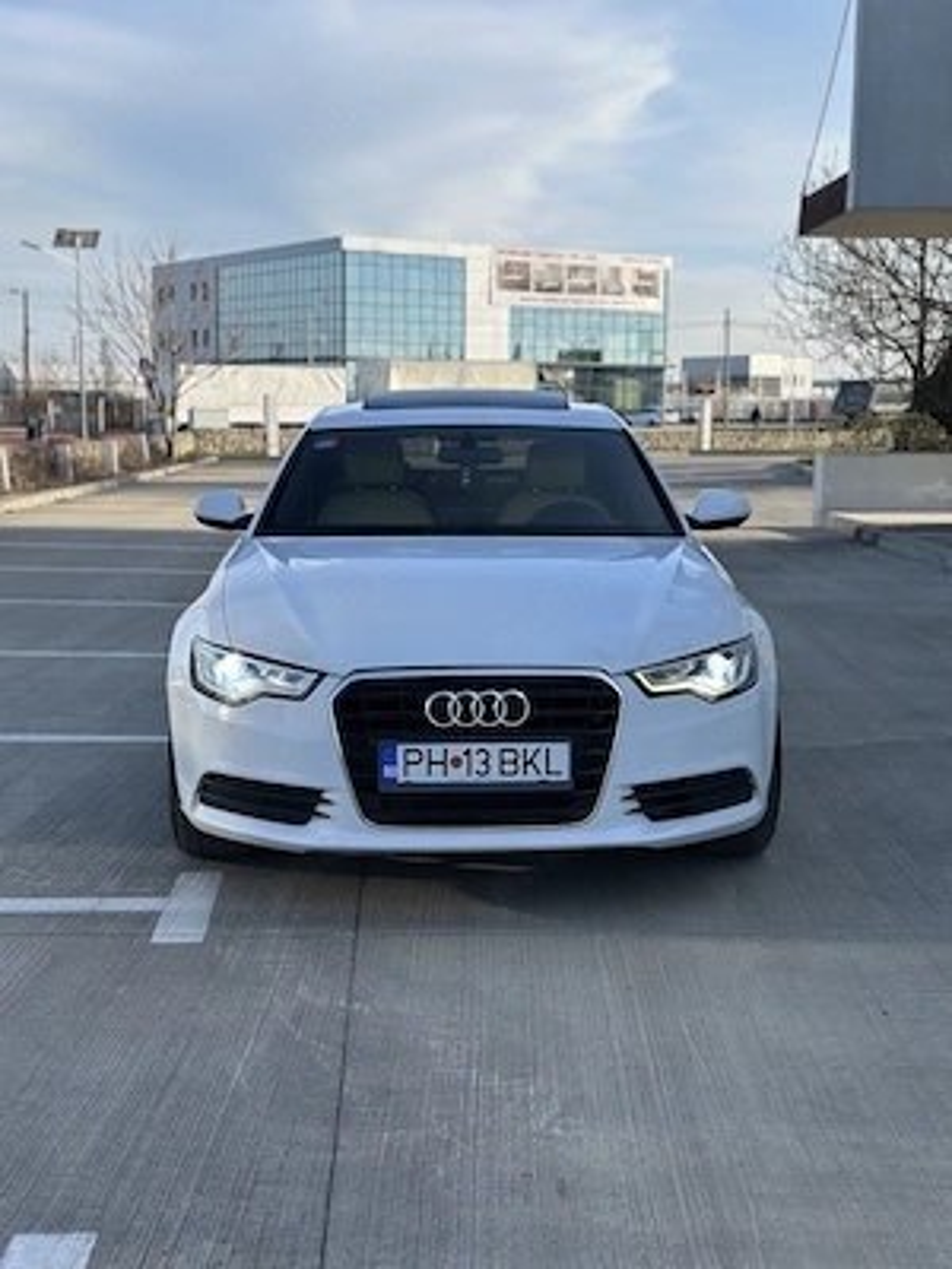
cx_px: 476
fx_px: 1760
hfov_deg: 30.3
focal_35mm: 48
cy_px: 634
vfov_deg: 39.7
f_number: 1.78
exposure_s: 1/2469
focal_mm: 6.86
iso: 100
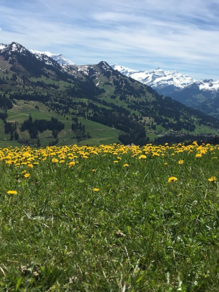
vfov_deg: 43.8
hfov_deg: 33.3
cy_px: 137
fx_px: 363
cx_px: 144
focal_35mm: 43
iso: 25
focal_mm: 4.15
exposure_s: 1/2959
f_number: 2.2
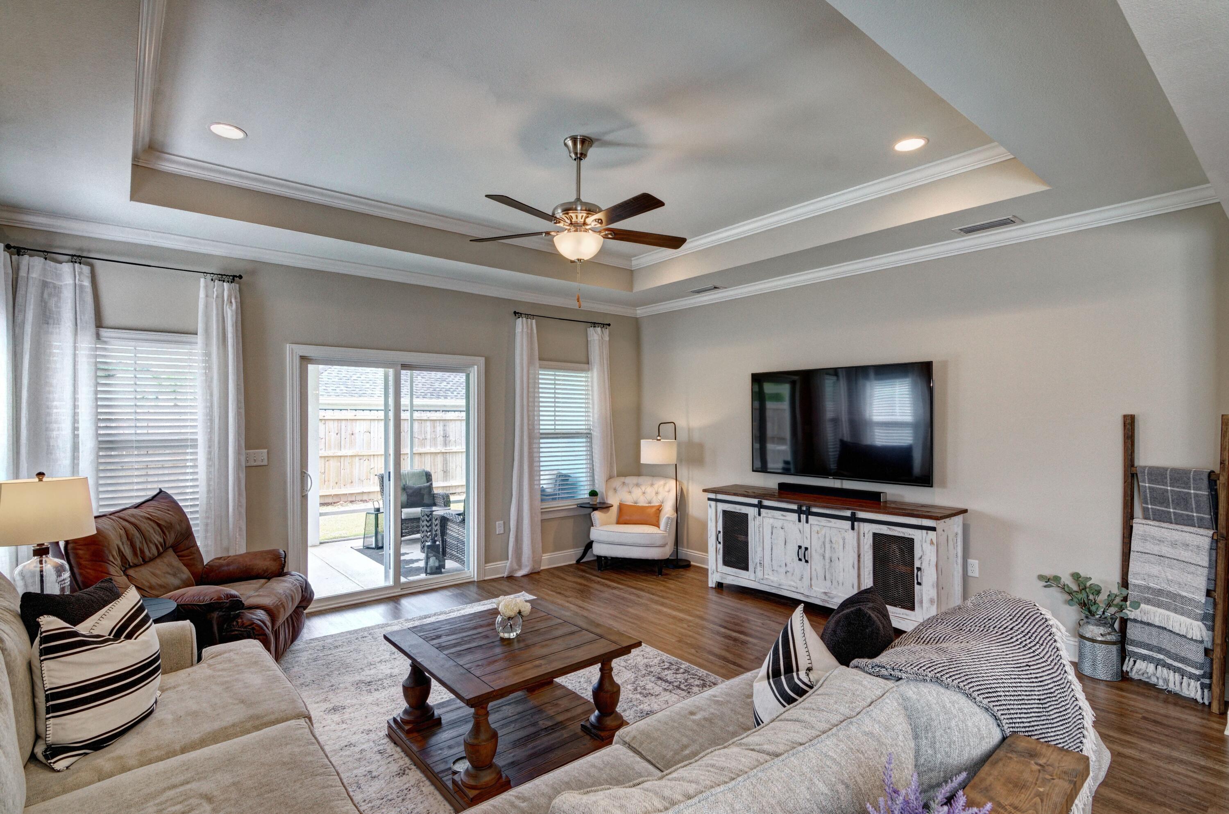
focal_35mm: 16
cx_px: 614
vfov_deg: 71.8
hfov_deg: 95.1
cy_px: 407
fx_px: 562
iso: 400
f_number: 9
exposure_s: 1/30
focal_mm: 11
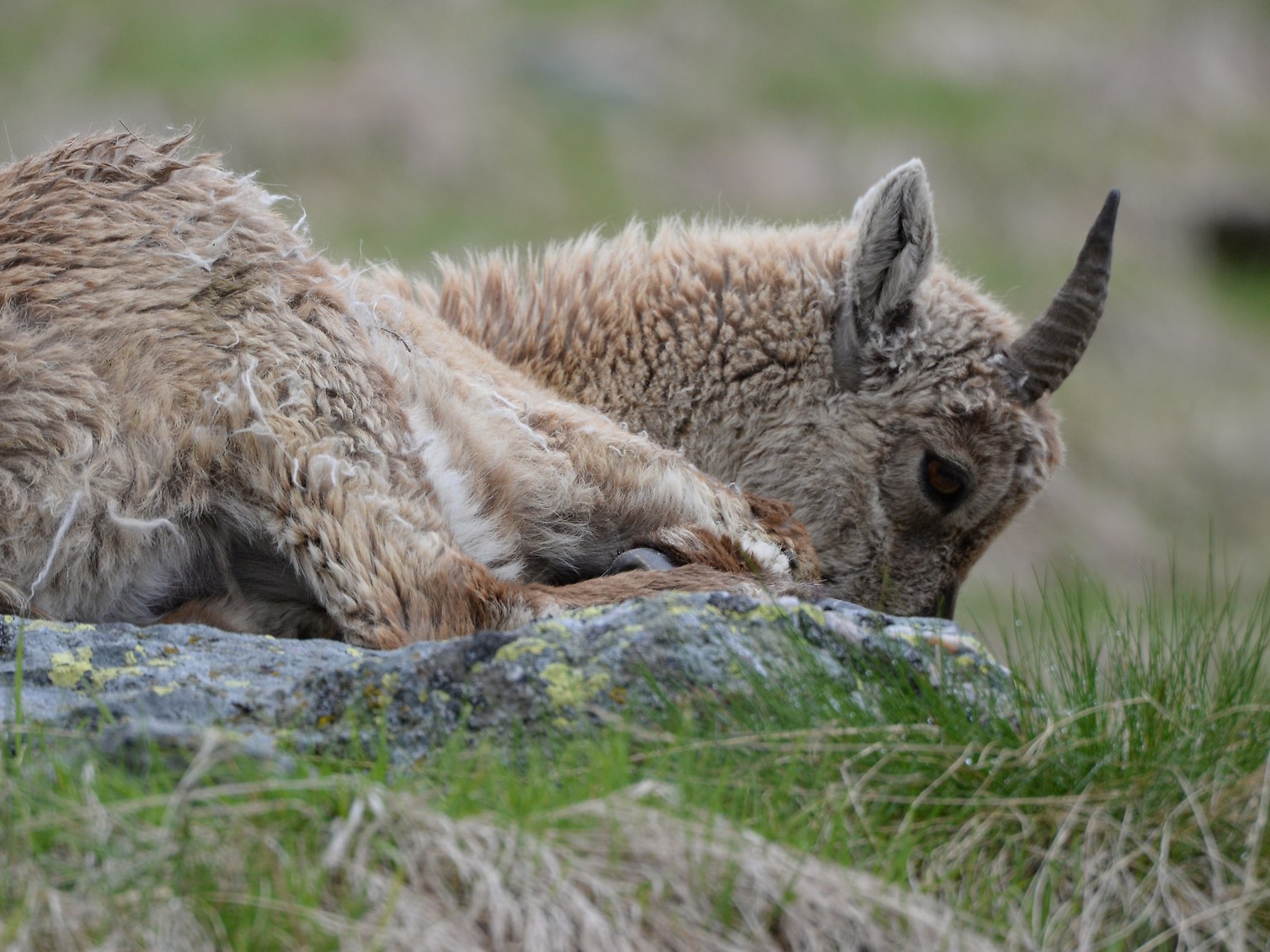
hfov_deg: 2.4
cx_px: 546
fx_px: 30891
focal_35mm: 842
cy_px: 412
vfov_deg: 1.8
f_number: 8
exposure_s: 1/640
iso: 900
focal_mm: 550
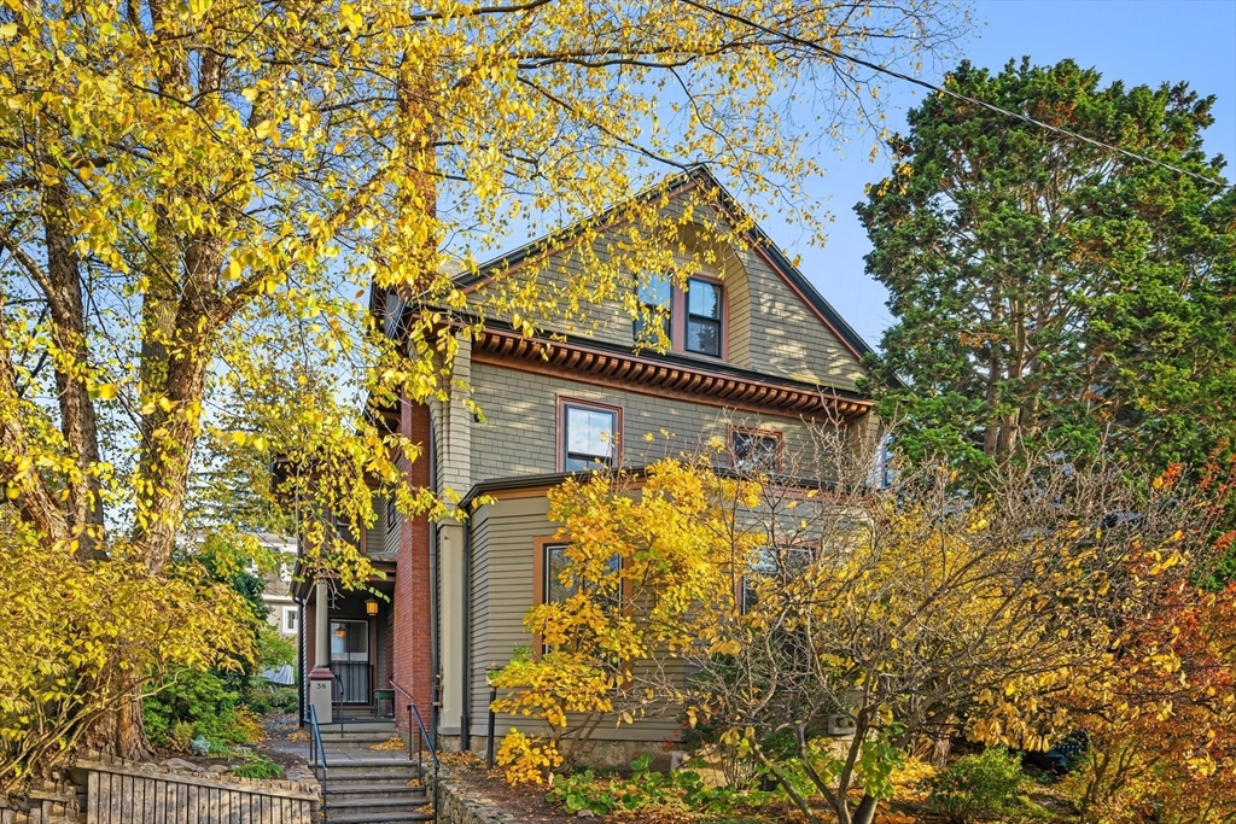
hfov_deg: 74.9
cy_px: 412
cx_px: 618
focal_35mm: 24
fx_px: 807
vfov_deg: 54.1
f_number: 10
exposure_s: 1/13
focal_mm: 23.5
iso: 100
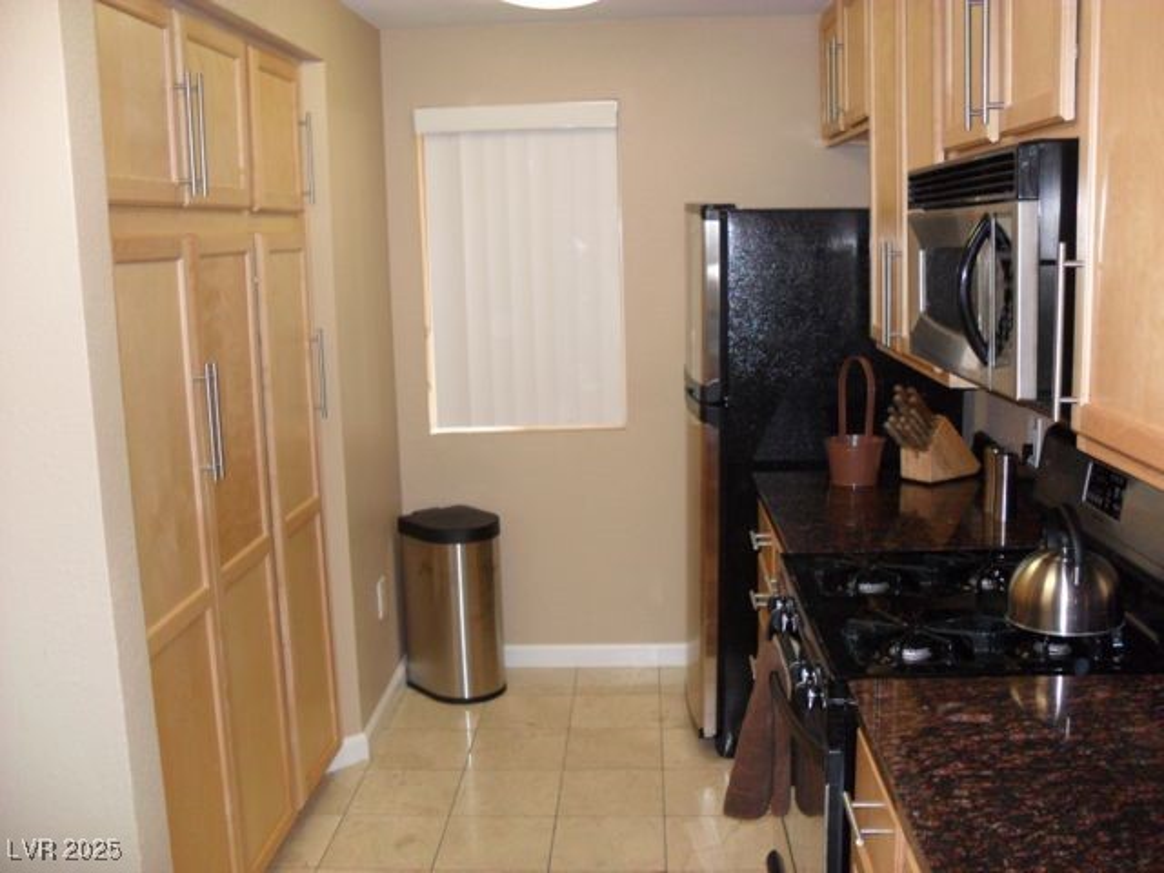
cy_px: 436
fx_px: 1177
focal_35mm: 35
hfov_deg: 52.6
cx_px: 582
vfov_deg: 40.7
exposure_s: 1/45
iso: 200
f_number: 3
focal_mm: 6.3
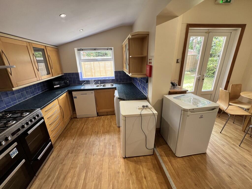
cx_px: 126
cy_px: 94
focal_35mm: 13
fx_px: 95
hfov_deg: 106.2
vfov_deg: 89.9
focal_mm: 1.57
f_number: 1.8
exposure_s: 1/99
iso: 80
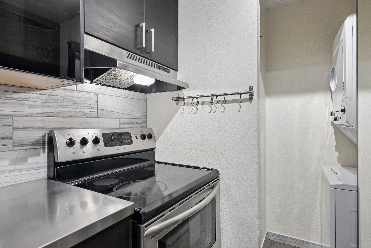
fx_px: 196
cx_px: 186
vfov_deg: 64.6
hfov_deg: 86.9
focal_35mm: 19
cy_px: 124
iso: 800
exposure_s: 1/25
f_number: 8
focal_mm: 19
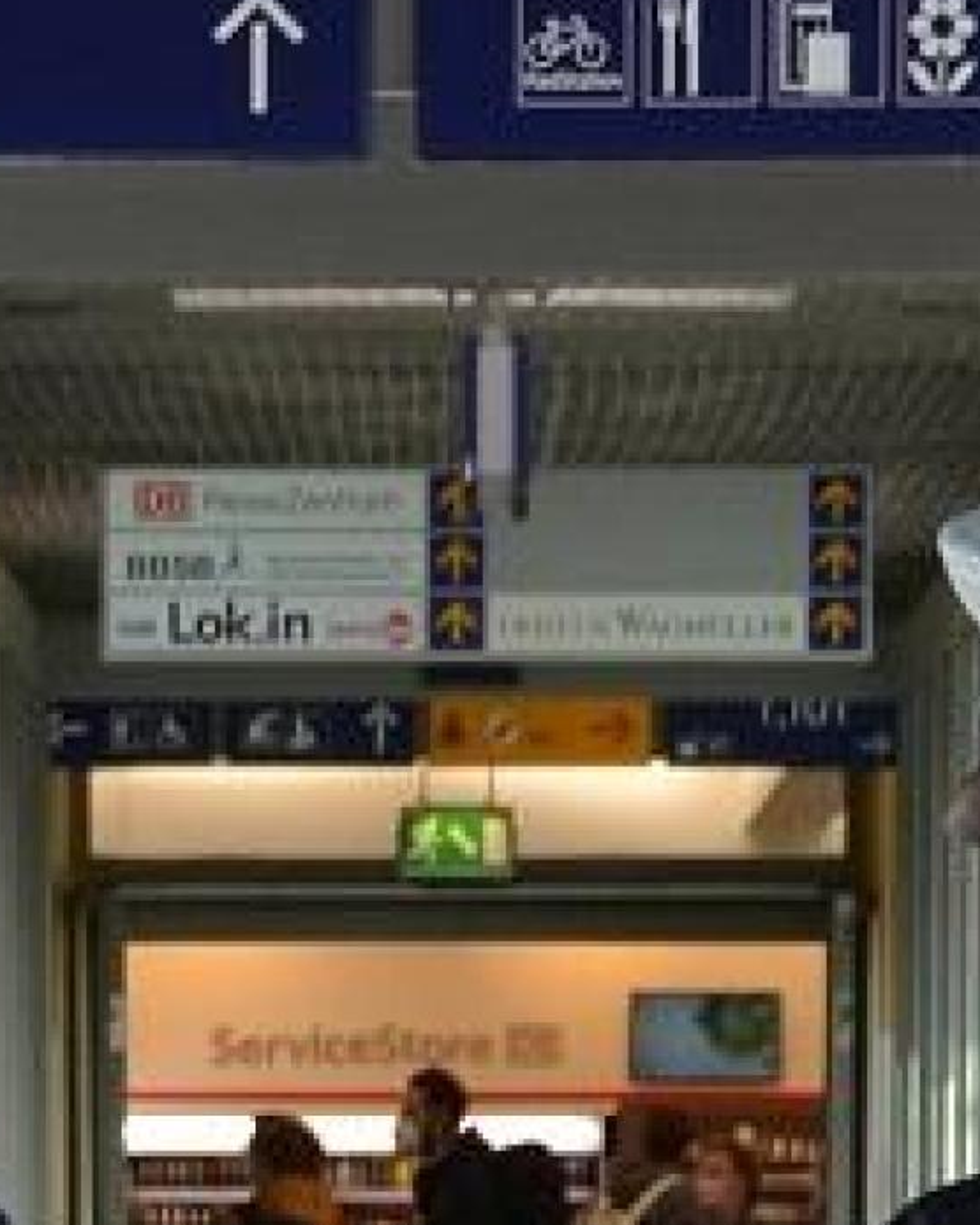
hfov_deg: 9.1
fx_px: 6162
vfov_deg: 11.0
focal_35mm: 170
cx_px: 457
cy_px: 1719
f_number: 5.6
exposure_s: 1/125
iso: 200
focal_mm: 29
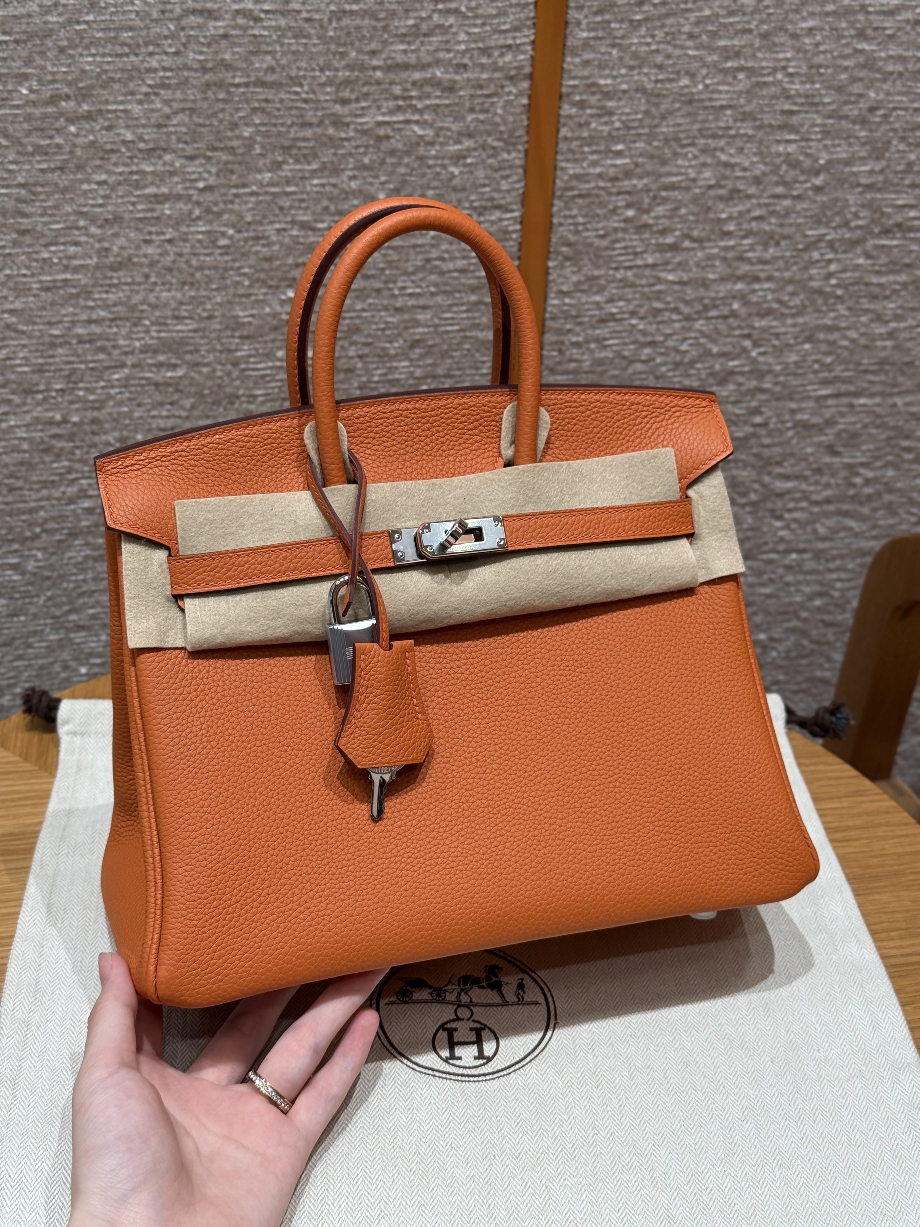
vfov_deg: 39.7
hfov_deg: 30.3
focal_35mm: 48
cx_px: 460
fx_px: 1701
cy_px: 614
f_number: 1.78
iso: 100
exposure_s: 1/119
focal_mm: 6.76
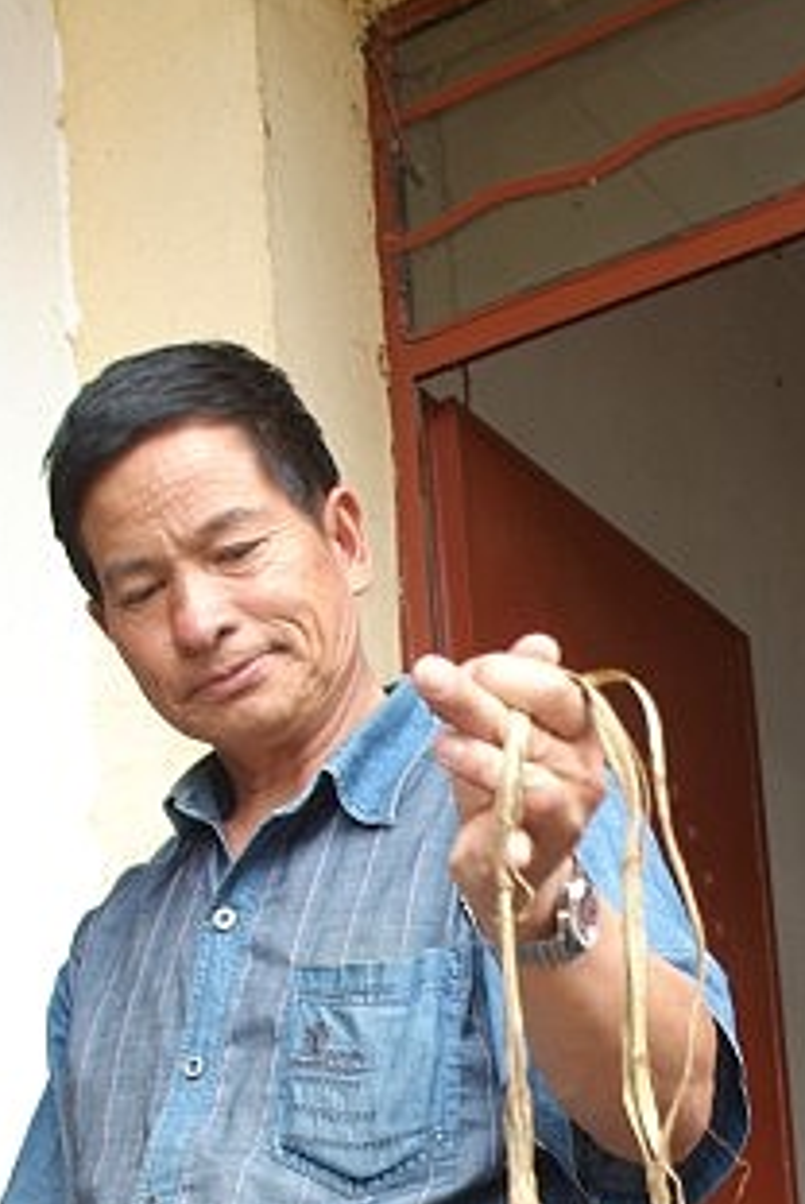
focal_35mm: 85
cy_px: 1316
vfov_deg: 22.6
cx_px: 393
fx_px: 2844
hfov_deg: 16.1
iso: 200
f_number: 4
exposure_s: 1/60
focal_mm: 22
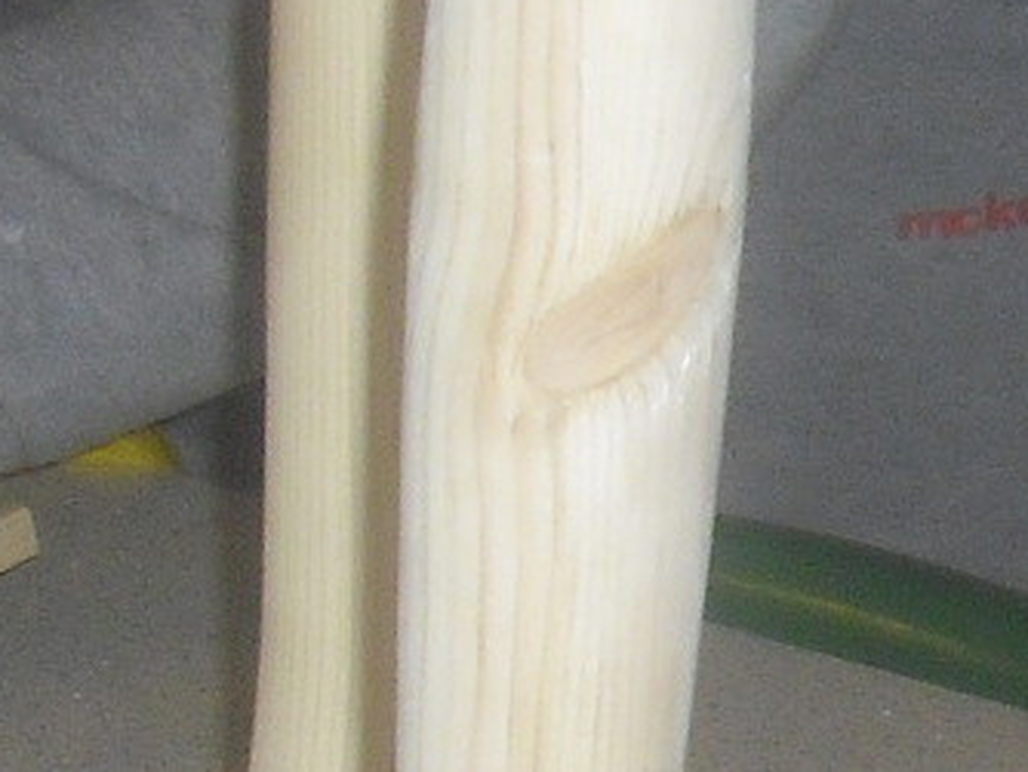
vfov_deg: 5.7
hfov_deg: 7.3
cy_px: 458
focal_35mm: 262
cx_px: 2053
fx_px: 7786
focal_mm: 6.2
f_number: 2.8
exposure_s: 1/60
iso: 100
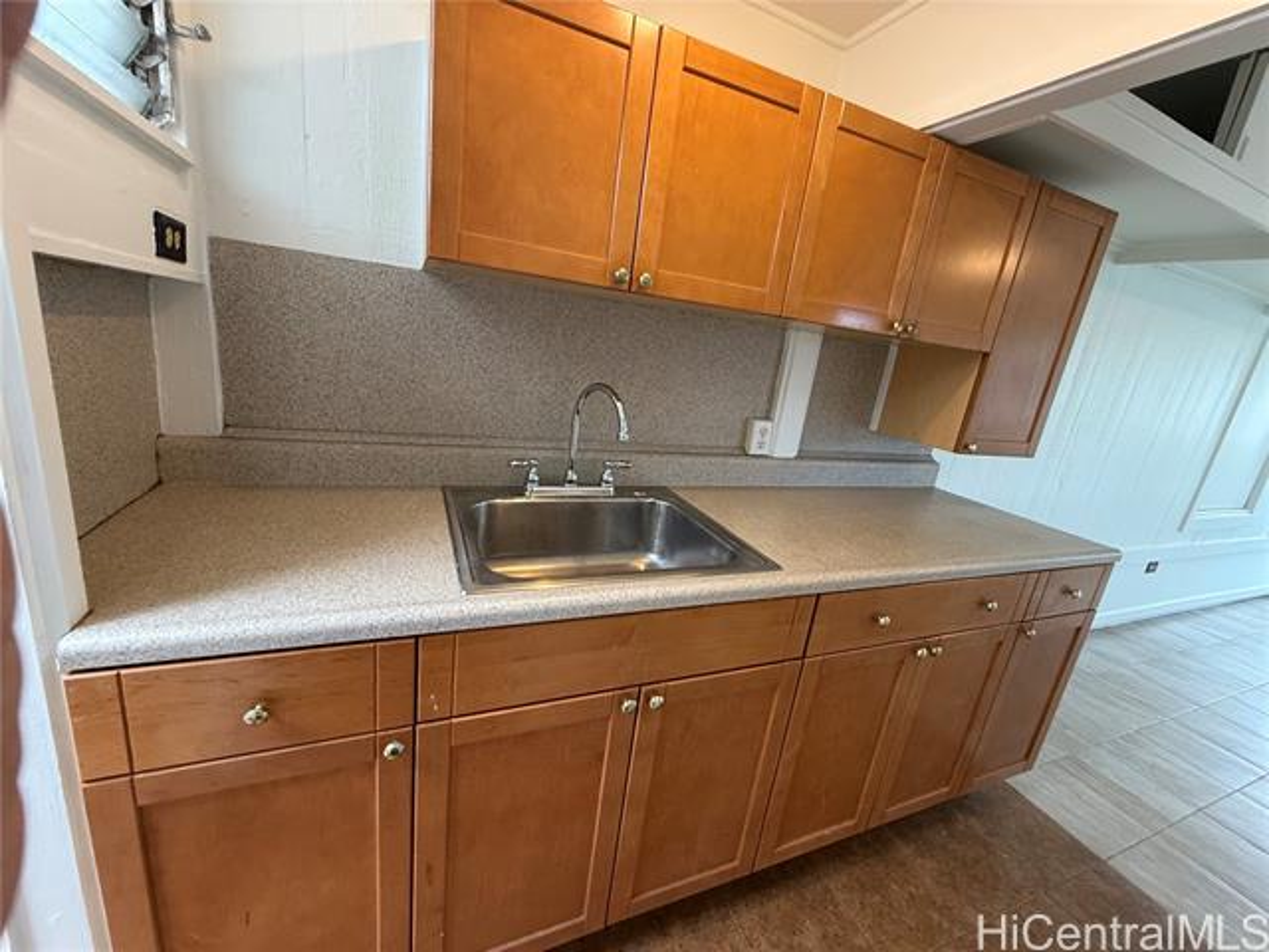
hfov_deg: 102.1
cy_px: 476
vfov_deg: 85.7
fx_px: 513
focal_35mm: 14
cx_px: 634
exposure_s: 1/120
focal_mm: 2.22
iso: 320
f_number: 2.2
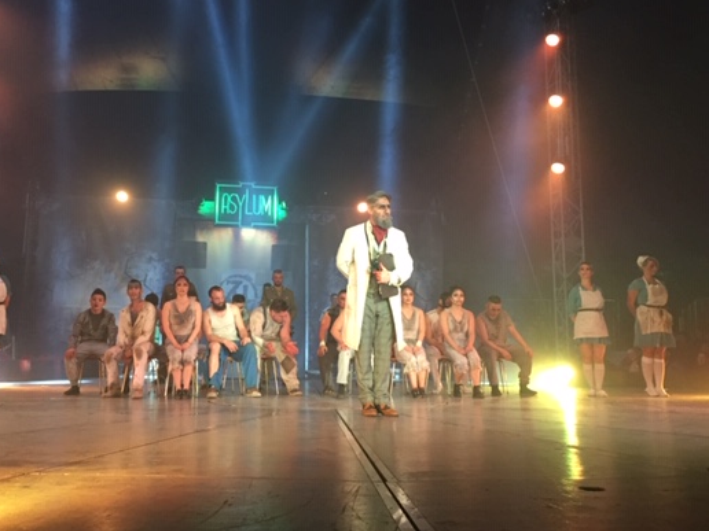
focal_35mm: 36
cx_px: 291
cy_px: 225
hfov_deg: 51.1
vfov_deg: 39.6
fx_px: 737
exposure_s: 1/33
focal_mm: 4.15
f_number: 2.2
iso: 200
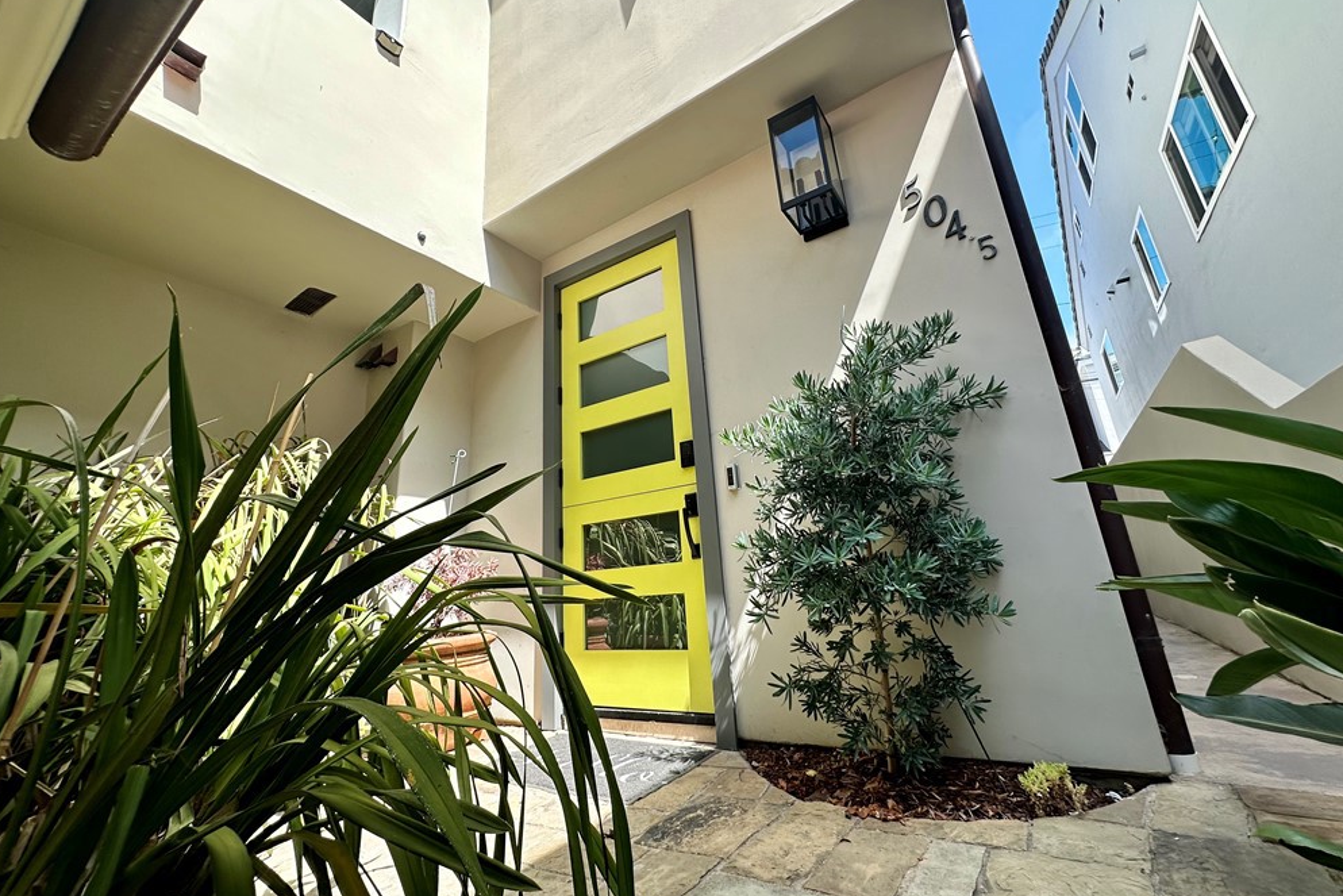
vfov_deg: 77.2
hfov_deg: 100.4
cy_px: 414
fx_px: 560
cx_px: 673
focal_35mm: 15
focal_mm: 2.22
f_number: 2.2
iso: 40
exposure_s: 1/399
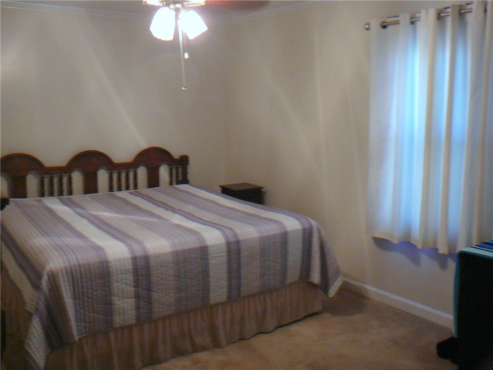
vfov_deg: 40.7
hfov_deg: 52.6
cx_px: 246
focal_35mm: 35
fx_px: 498
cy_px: 185
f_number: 2.8
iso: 200
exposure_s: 1/8
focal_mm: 5.2
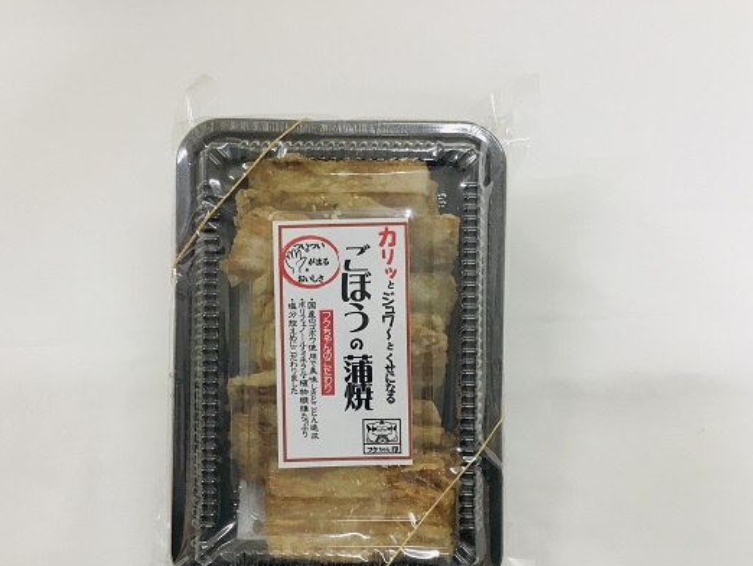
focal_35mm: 38
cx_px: 349
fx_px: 827
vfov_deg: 37.6
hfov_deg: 48.9
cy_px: 345
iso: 64
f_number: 2.4
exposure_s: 1/33
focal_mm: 3.3
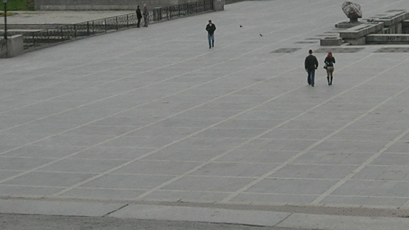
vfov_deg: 8.9
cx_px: 343
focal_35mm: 136
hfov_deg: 15.7
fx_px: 1475
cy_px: 37
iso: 64
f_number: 4.8
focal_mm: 7.8
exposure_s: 1/343
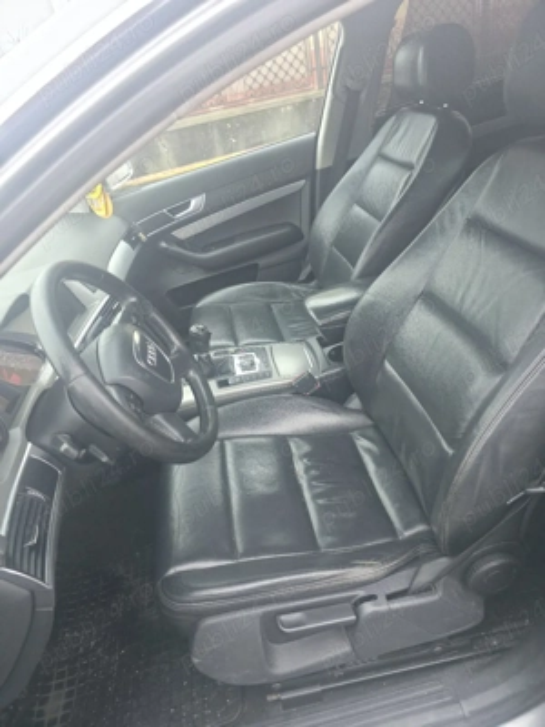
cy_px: 364
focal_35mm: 23
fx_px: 483
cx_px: 272
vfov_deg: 73.9
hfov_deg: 58.9
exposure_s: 1/182
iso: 125
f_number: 1.7
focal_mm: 6.3
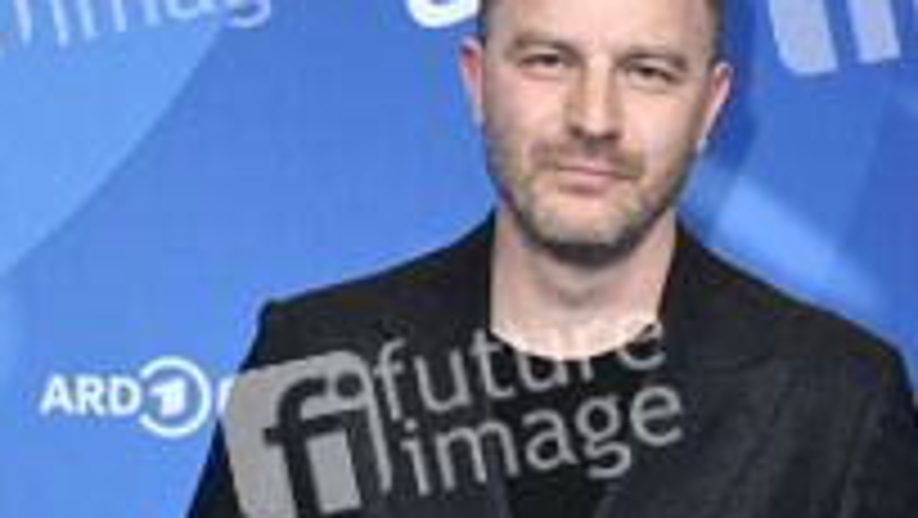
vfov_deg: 6.5
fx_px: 4506
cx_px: 580
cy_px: 644
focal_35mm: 185
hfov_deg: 11.6
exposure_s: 1/250
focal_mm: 90
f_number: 5.6
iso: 1000
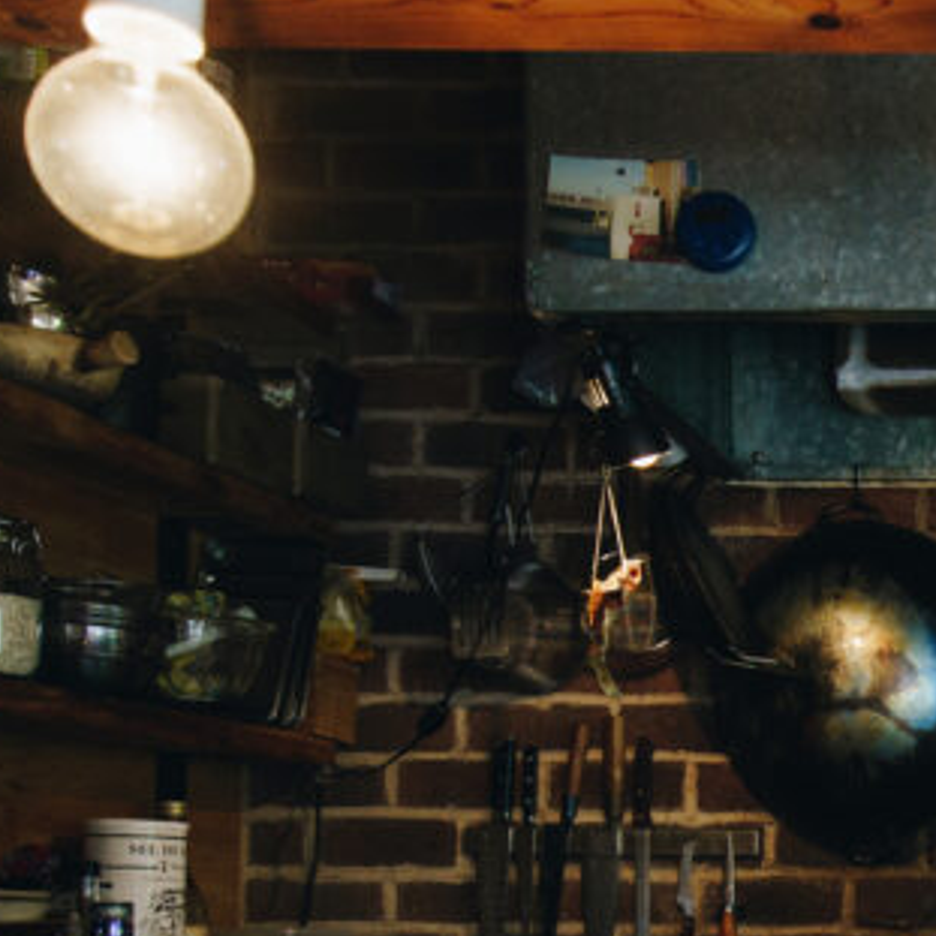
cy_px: 868
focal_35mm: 56
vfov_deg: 29.1
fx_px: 1713
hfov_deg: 25.2
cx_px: 1303
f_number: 4
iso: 1000
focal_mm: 16
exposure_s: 1/100
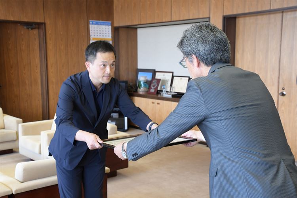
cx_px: 148
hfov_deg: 41.1
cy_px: 99
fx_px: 396
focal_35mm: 48
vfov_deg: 28.1
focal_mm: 32
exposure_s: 1/160
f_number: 6.3
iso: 2000
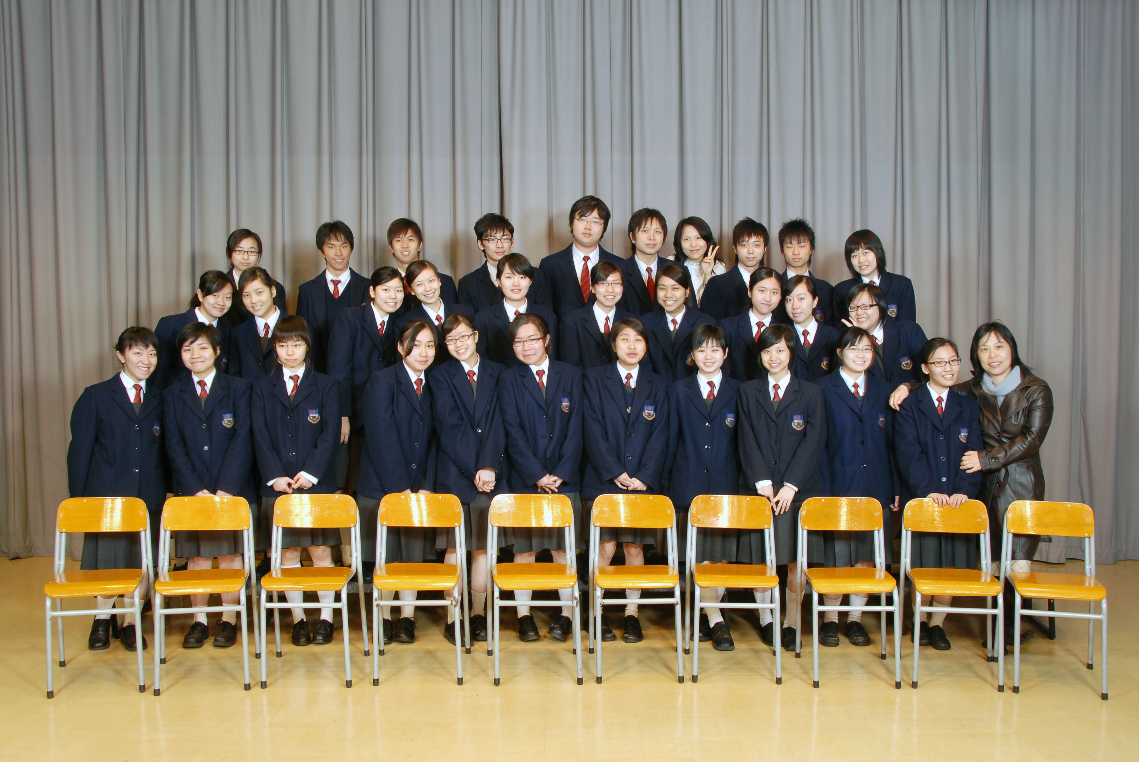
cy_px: 381
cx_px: 570
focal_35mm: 30
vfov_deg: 43.7
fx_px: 950
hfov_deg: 61.9
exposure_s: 1/4
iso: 100
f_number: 10
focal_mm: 20
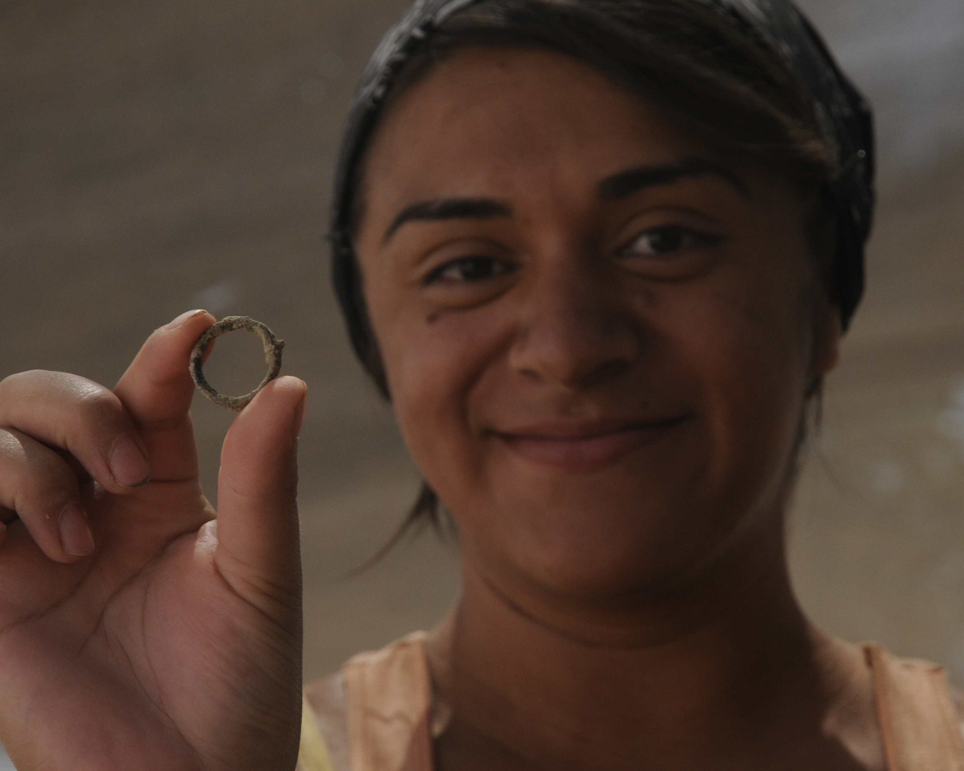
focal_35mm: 169
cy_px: 369
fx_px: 4812
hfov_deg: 11.4
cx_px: 444
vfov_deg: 9.2
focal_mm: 85
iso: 400
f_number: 10
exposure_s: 1/200
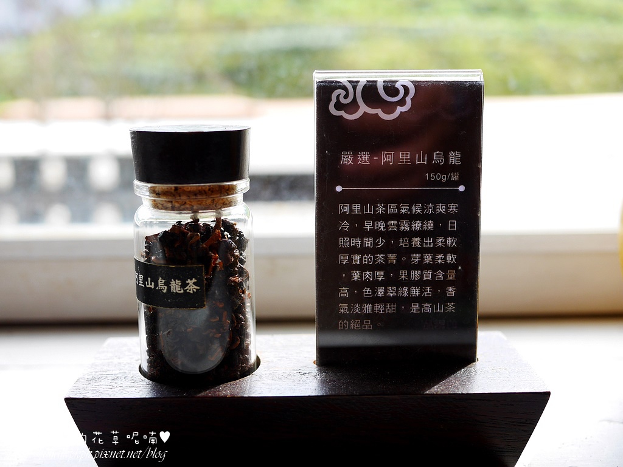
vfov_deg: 36.0
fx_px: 720
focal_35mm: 40
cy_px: 234
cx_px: 312
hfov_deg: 46.8
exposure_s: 1/320
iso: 200
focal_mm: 20
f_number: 2.8
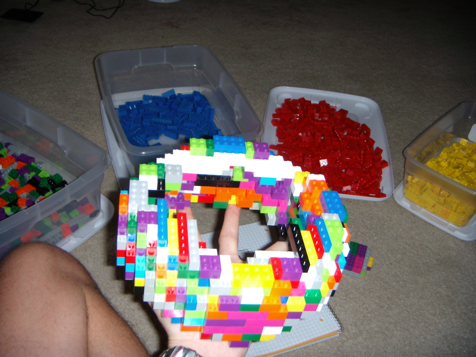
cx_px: 238
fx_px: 523
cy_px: 178
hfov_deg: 49.0
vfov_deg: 37.7
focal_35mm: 38
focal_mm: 6.4
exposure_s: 1/60.2
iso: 64
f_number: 3.5
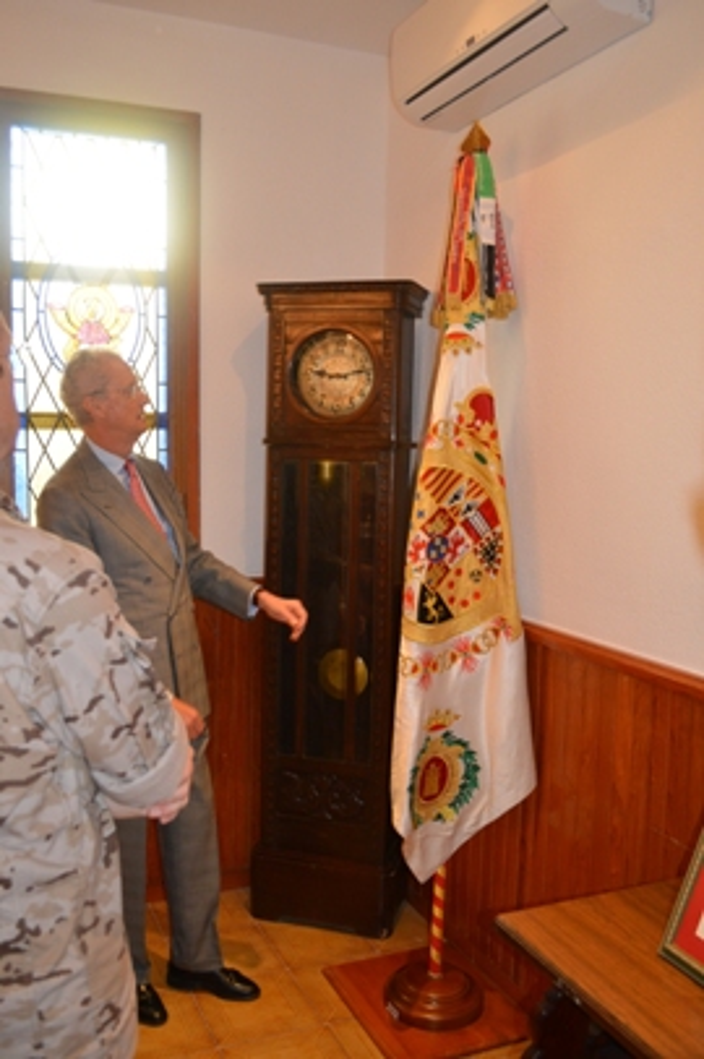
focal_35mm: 33
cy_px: 530
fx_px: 970
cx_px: 352
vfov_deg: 57.3
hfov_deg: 39.9
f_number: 3.8
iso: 640
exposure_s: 1/60
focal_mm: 22
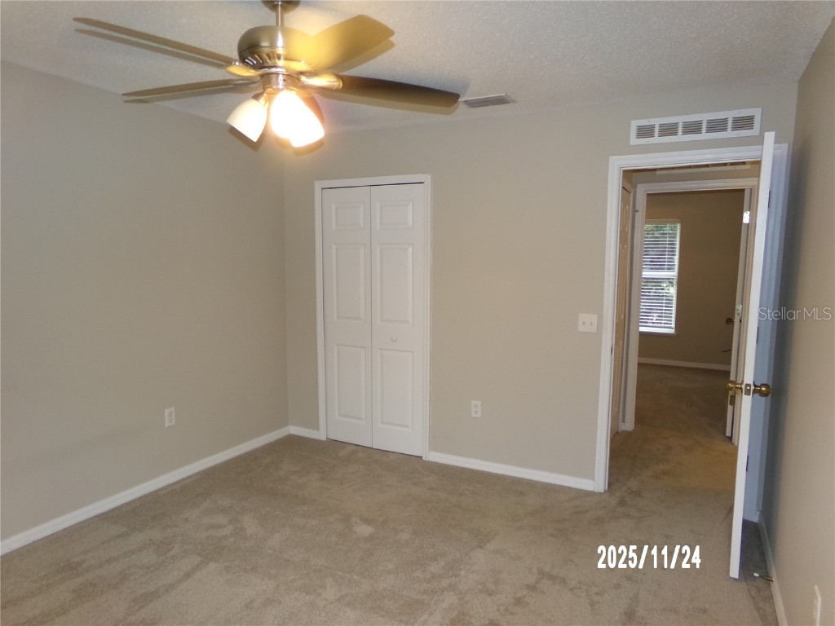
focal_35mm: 24
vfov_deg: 56.8
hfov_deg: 71.6
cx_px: 418
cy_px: 313
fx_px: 579
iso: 250
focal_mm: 4.3
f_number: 3.7
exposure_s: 1/34
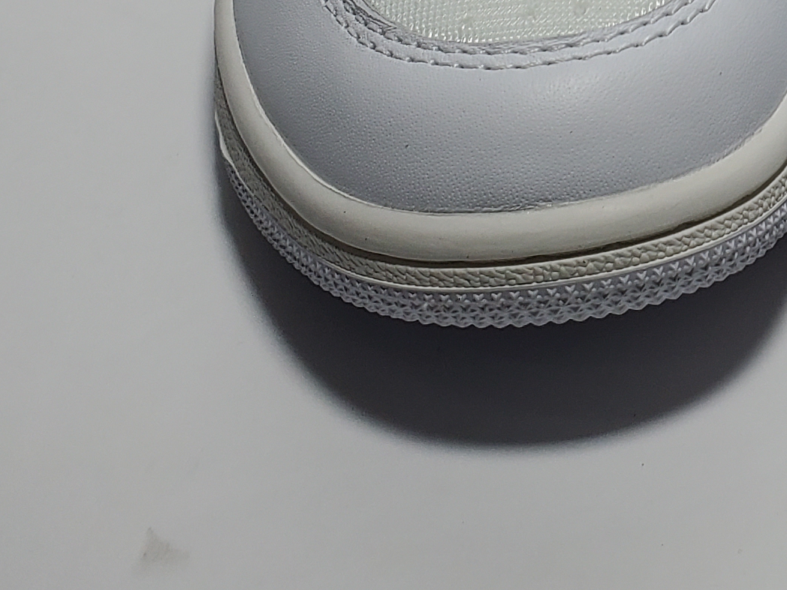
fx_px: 2274
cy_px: -467
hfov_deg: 18.7
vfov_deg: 13.3
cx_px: 903
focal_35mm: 100
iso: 50
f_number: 2.4
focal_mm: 4.3
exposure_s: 1/508
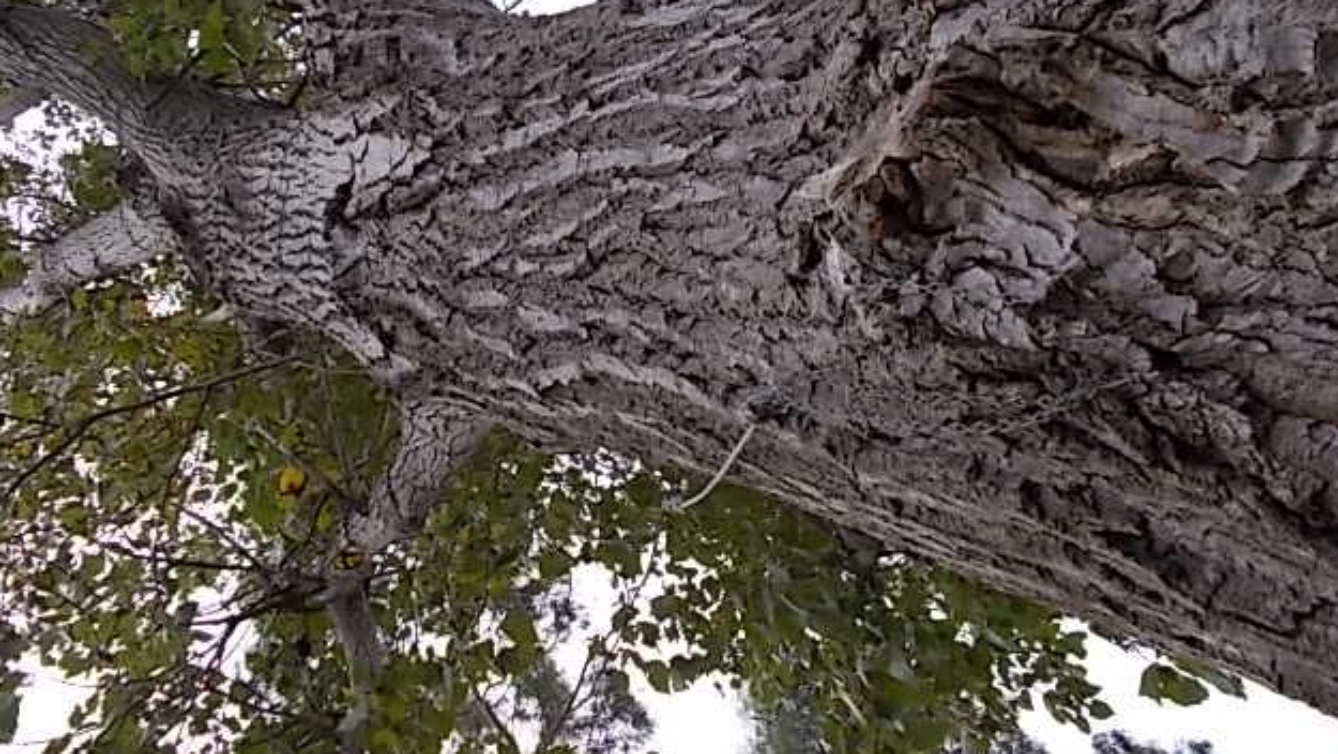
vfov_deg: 39.7
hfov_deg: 66.0
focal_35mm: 29
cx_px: 679
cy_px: 248
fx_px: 1029
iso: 80
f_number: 3.2
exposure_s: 1/125
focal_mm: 4.6
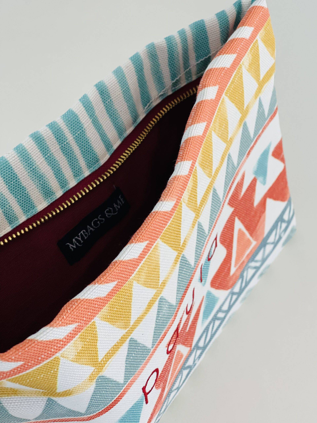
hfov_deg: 22.9
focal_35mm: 64
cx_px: 158
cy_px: 212
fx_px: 781
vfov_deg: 30.3
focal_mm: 7.5
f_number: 2.2
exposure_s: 1/121
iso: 160
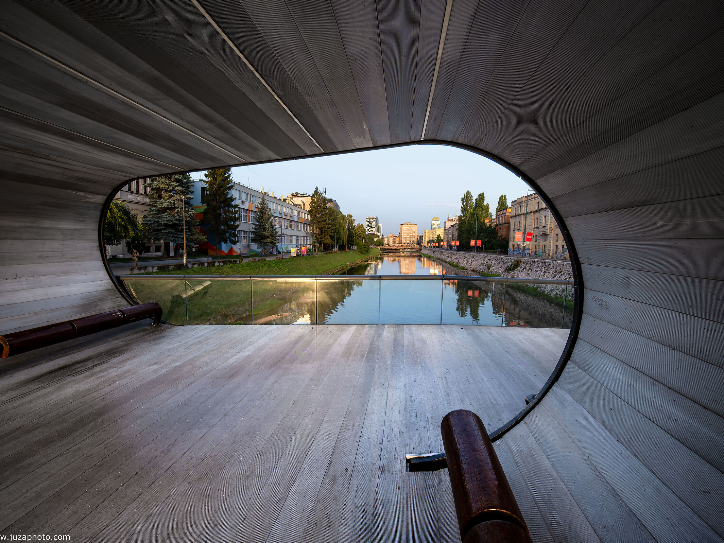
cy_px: 272
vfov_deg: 89.9
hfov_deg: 106.2
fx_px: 272
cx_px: 354
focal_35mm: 13
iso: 125
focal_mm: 8
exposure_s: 1/50
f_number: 8
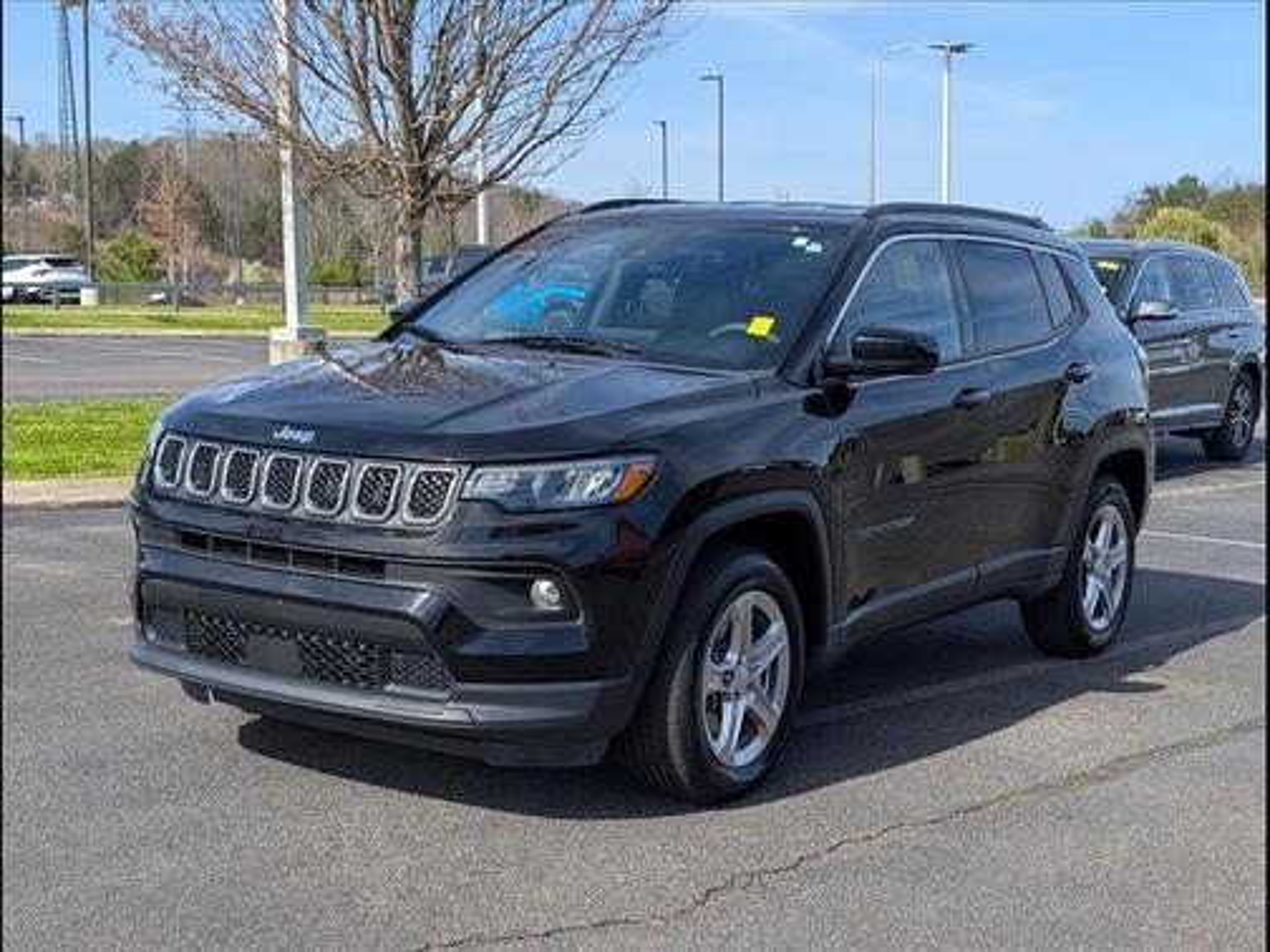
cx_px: 635
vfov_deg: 29.7
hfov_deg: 38.9
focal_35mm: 49
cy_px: 476
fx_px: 1798
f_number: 1.68
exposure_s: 1/909
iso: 22
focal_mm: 6.9
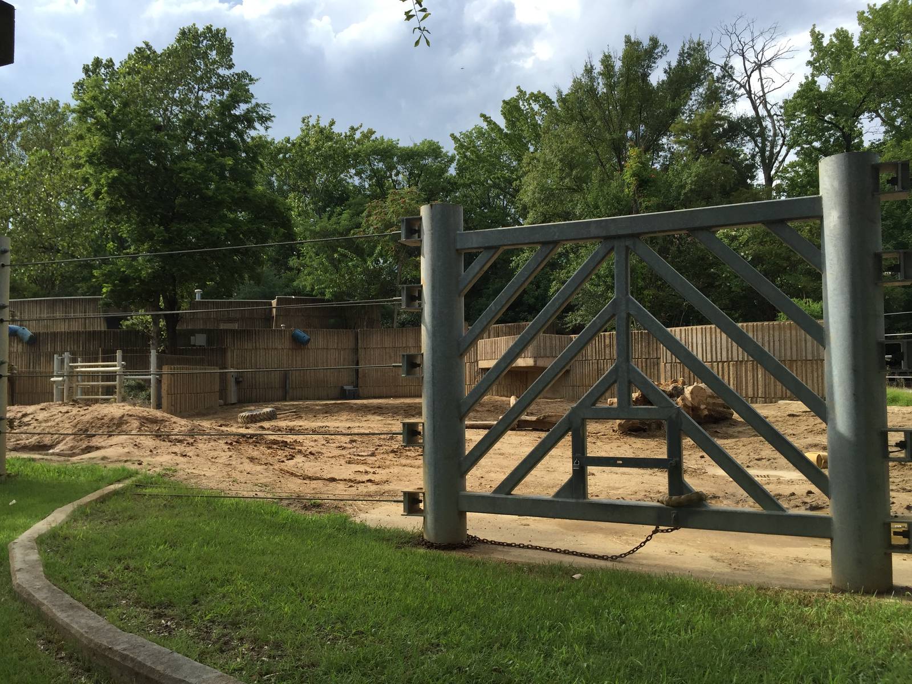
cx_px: 456
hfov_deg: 61.7
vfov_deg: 48.2
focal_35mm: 29
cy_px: 342
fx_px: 764
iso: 32
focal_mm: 4.15
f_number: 2.2
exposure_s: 1/964
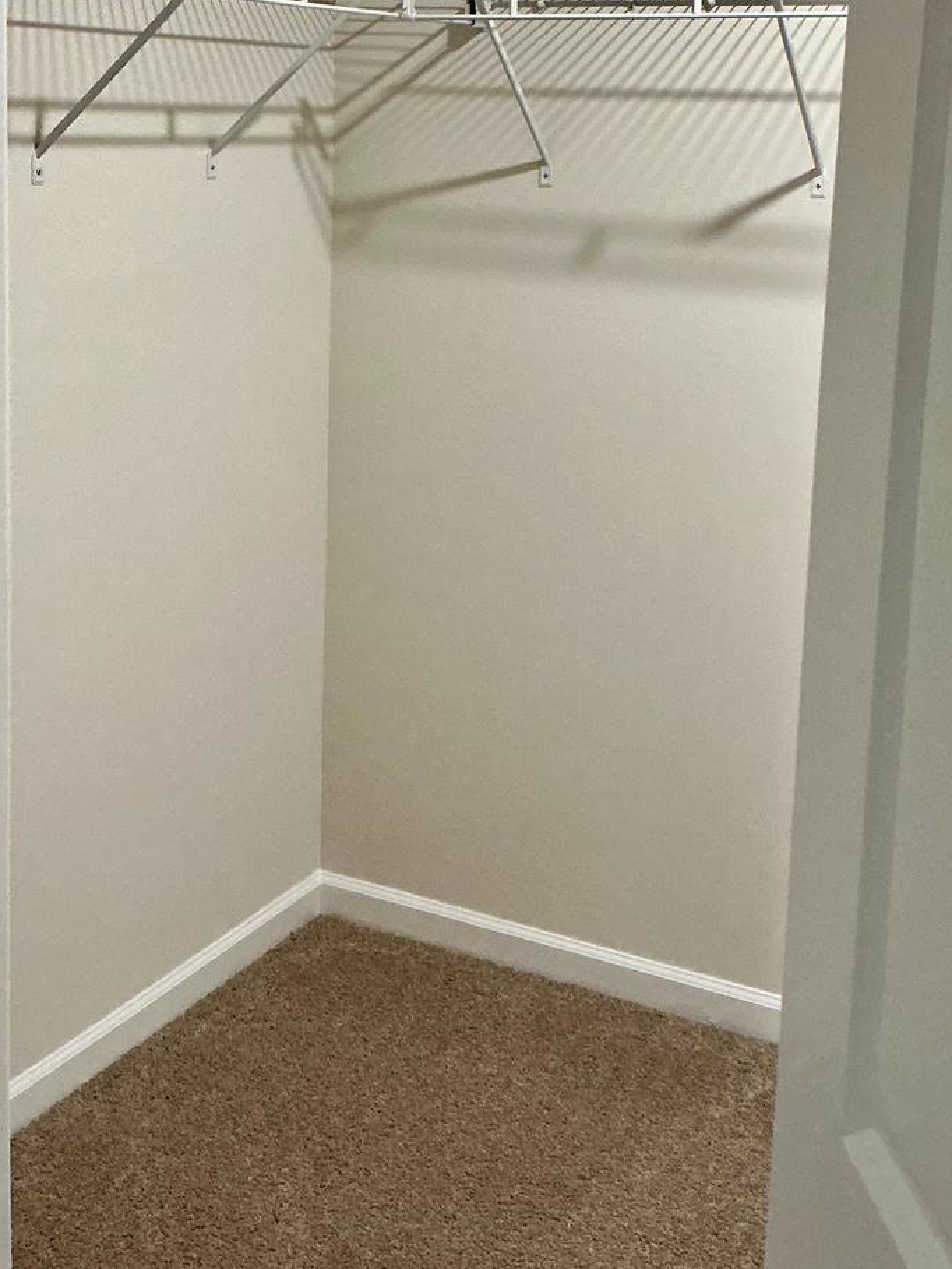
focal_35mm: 49
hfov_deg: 29.7
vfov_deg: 38.3
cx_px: 444
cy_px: 385
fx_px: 1796
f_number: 1.8
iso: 160
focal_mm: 3
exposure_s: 1/60
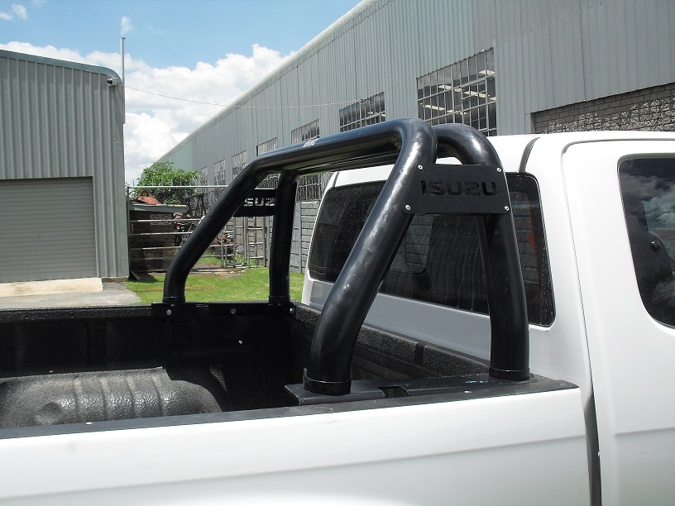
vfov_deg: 37.7
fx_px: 741
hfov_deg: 49.0
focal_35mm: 38
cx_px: 338
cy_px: 253
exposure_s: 1/180
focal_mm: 6.3
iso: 80
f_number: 8.3
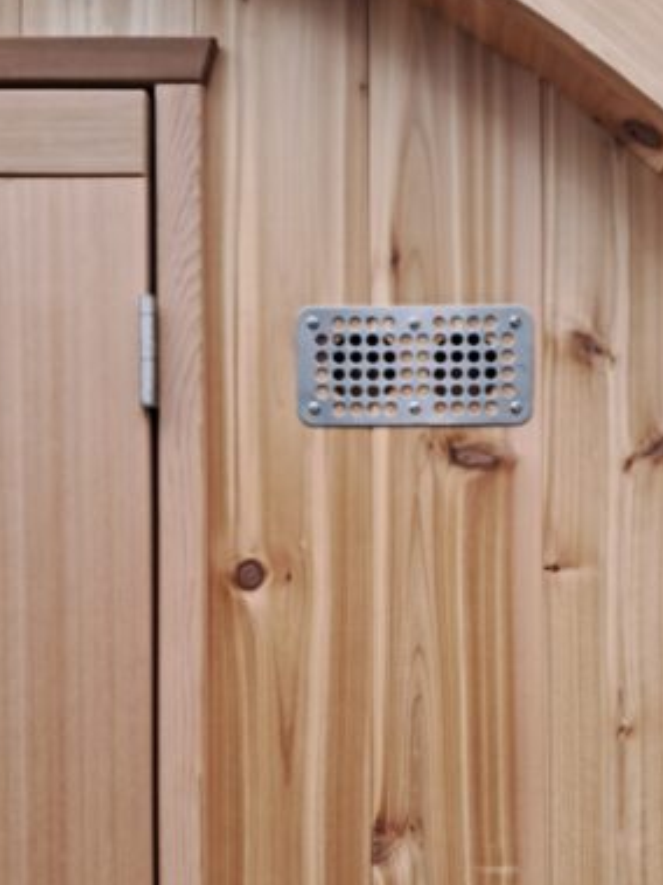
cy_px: 555
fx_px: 971
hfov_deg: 37.4
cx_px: 430
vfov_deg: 48.5
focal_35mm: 38
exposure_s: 1/105
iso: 50
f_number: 1.8
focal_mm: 4
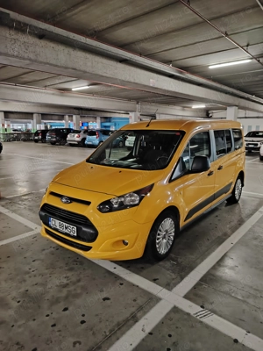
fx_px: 243
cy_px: 176
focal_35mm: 24
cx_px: 132
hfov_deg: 56.8
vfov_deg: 71.6
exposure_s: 1/25
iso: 5069
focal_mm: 5.25
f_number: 1.75
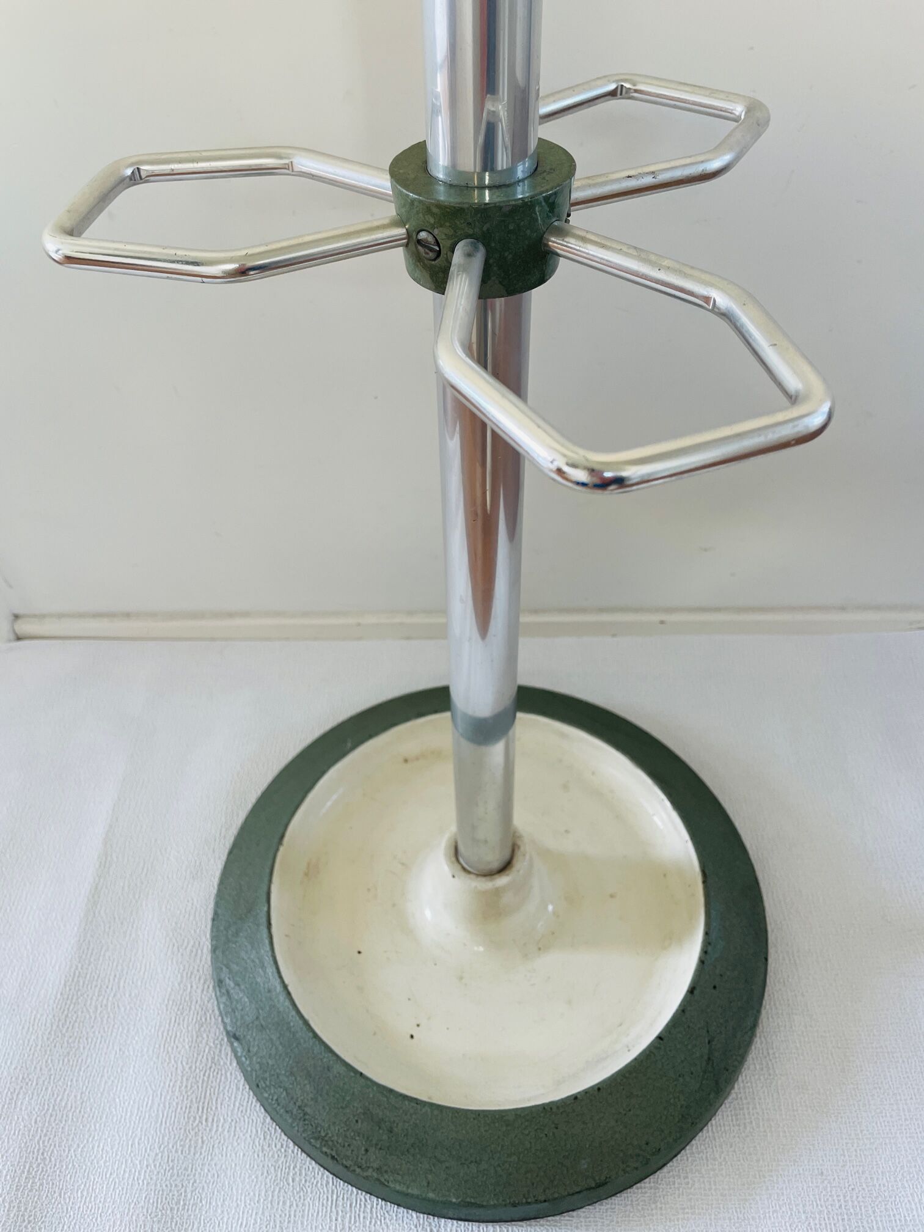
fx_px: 925
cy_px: 616
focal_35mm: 26
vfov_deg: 67.3
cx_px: 462
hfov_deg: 53.1
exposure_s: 1/120
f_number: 1.6
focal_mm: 4.2
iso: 125
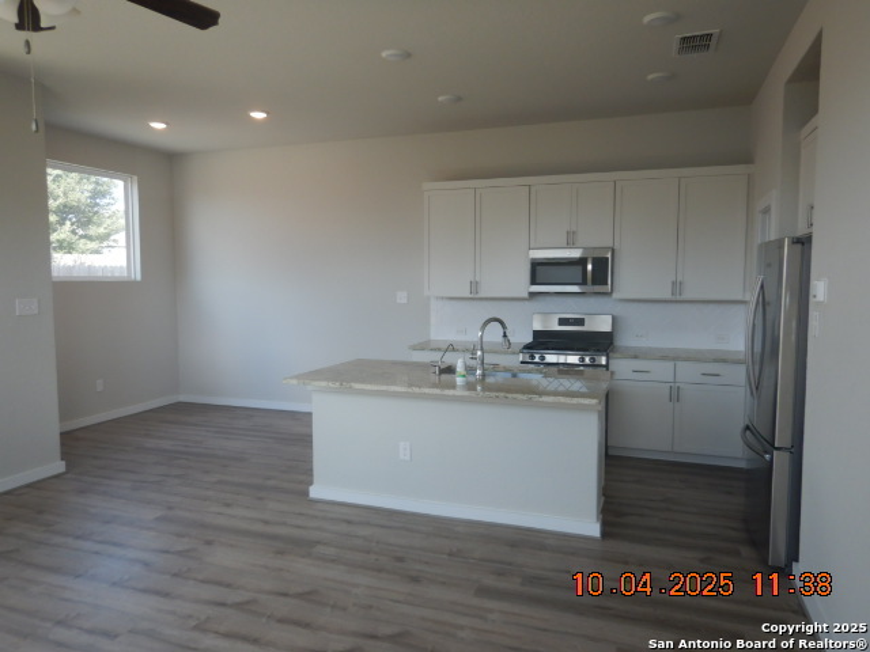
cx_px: 435
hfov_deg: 71.6
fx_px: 603
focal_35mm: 24
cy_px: 326
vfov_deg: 56.8
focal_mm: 4.3
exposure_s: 1/160
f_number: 2.8
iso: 125
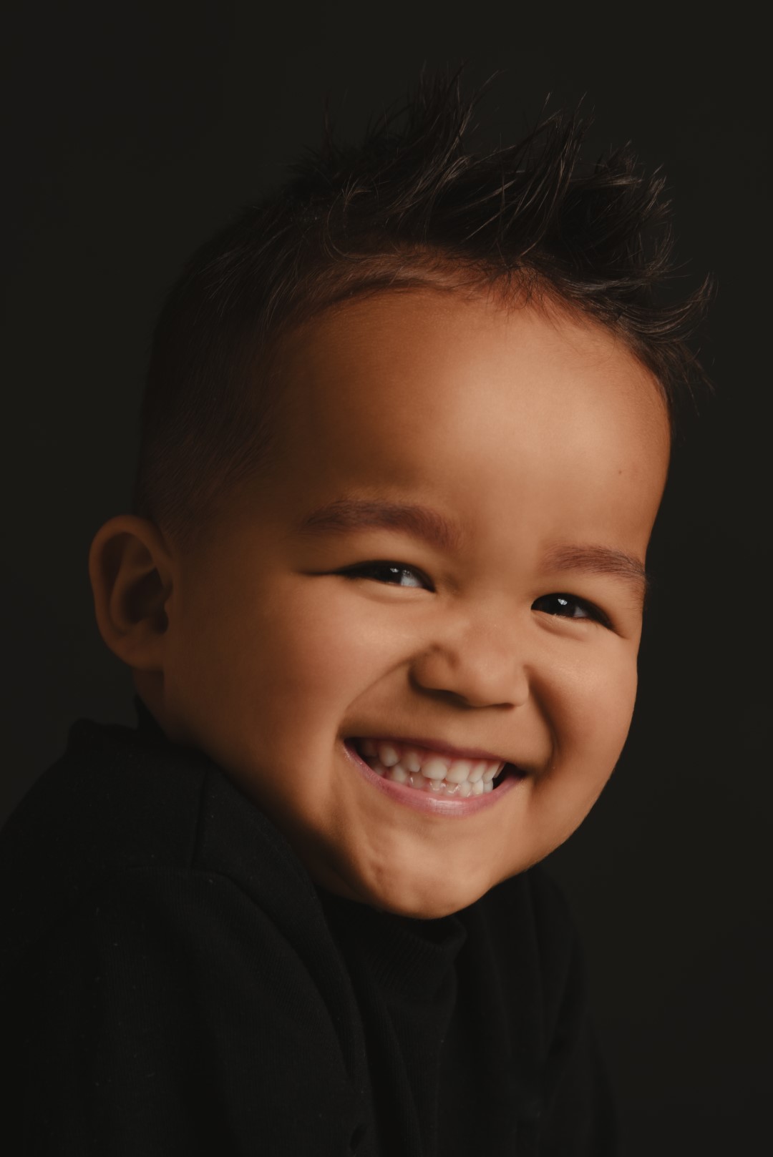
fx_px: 4344
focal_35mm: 135
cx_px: 386
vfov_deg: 15.2
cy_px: 578
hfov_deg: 10.2
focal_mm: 135
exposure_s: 1/125
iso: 100
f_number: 6.3
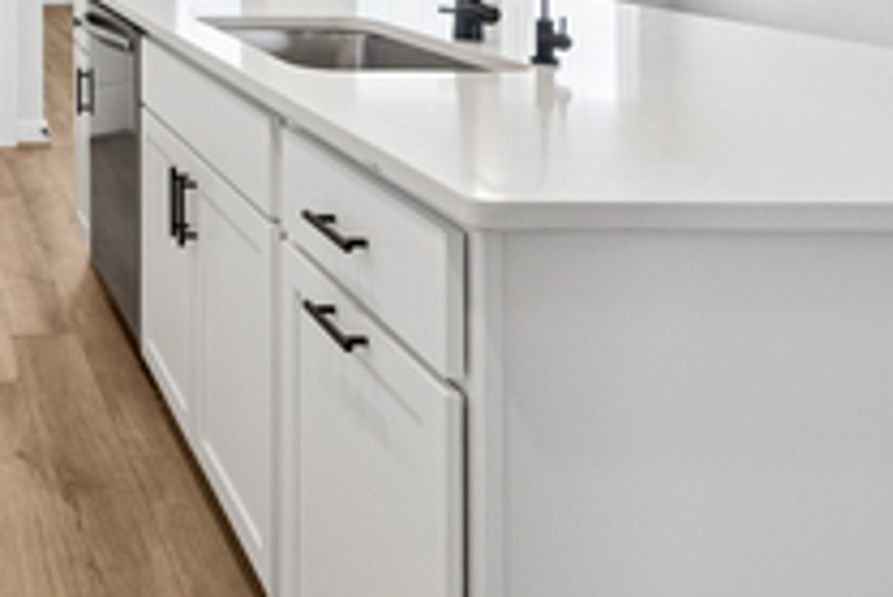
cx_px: -69
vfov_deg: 27.8
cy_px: -101
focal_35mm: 43
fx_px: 1067
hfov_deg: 38.3
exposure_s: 1/13
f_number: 8
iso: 100
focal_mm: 14
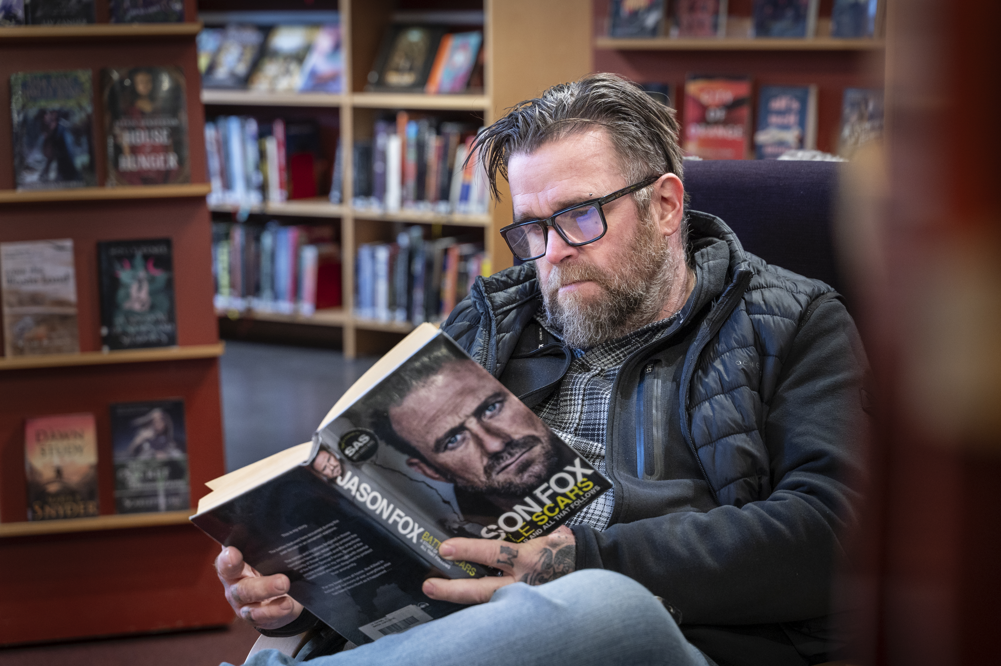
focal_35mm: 75
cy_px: 333
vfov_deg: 18.2
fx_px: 2084
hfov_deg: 27.0
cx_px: 500
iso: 1600
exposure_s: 1/125
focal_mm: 75
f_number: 4
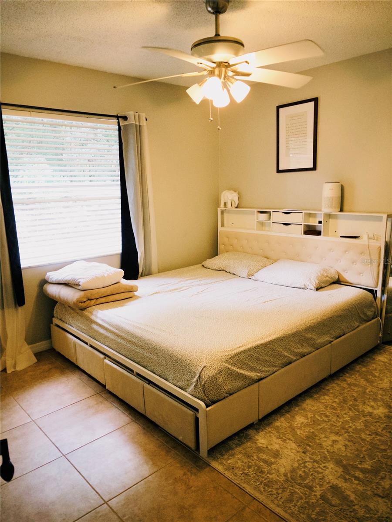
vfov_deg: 67.3
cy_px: 261
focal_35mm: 26
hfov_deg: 53.1
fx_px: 393
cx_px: 196
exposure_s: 1/120
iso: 125
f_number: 1.6
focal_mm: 5.96
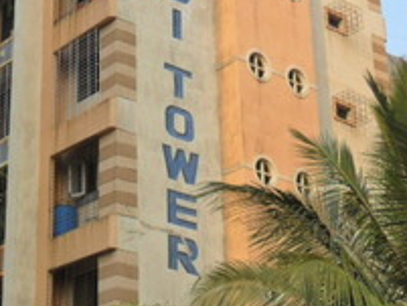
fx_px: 1012
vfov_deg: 17.2
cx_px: 18
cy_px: 152
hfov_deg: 22.1
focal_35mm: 86
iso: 100
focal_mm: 4.9
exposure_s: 1/500
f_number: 3.5
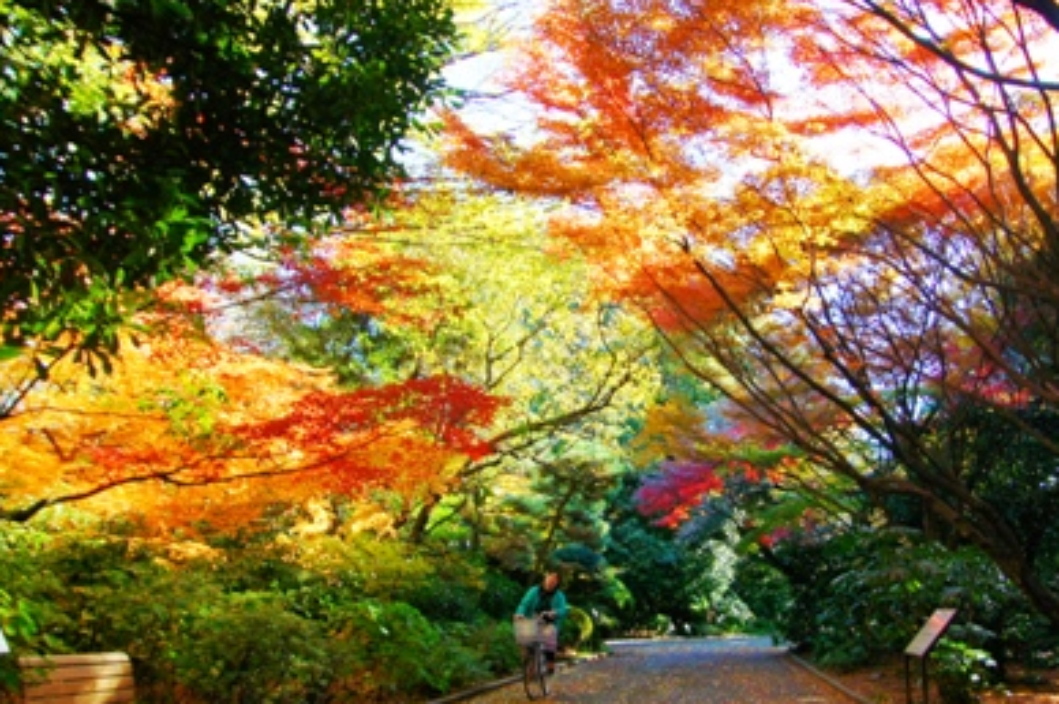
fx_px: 941
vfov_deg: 41.0
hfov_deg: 58.1
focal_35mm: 32
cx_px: 656
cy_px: 327
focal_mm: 10
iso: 200
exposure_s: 1/60
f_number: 4
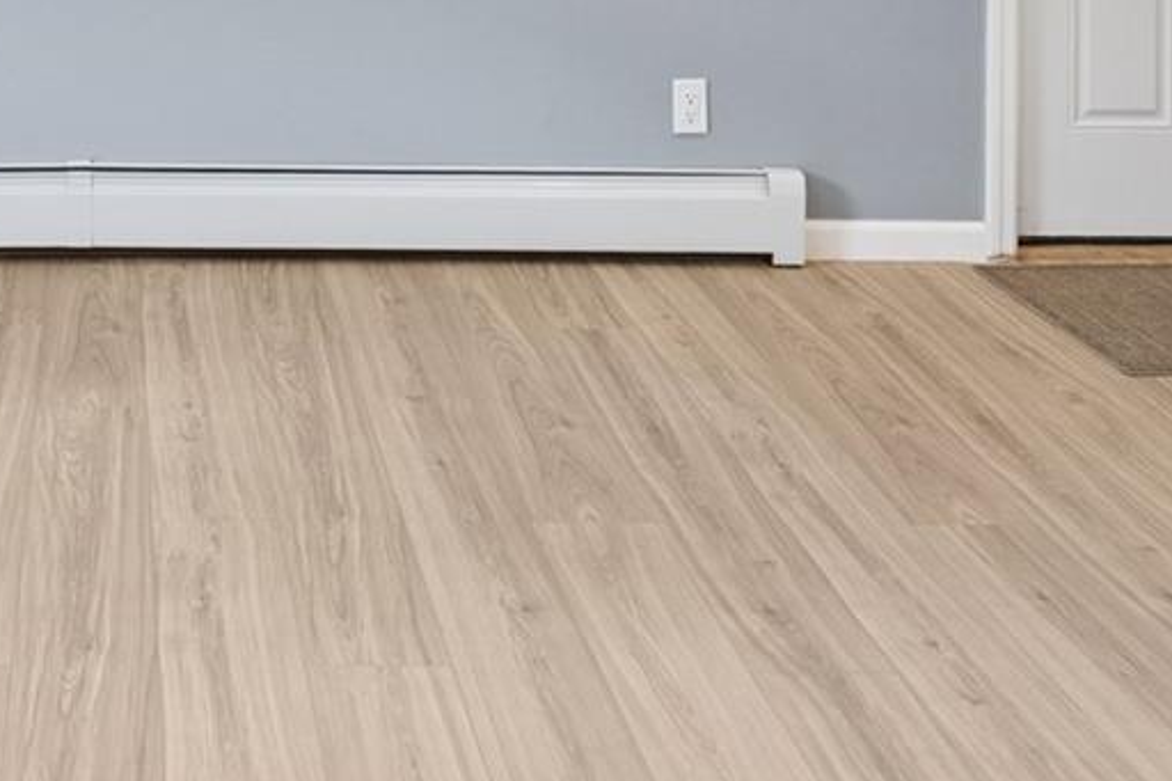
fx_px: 1822
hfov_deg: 28.8
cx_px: -364
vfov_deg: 20.7
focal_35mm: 56
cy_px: -384
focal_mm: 14
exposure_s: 1/160
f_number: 8
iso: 320
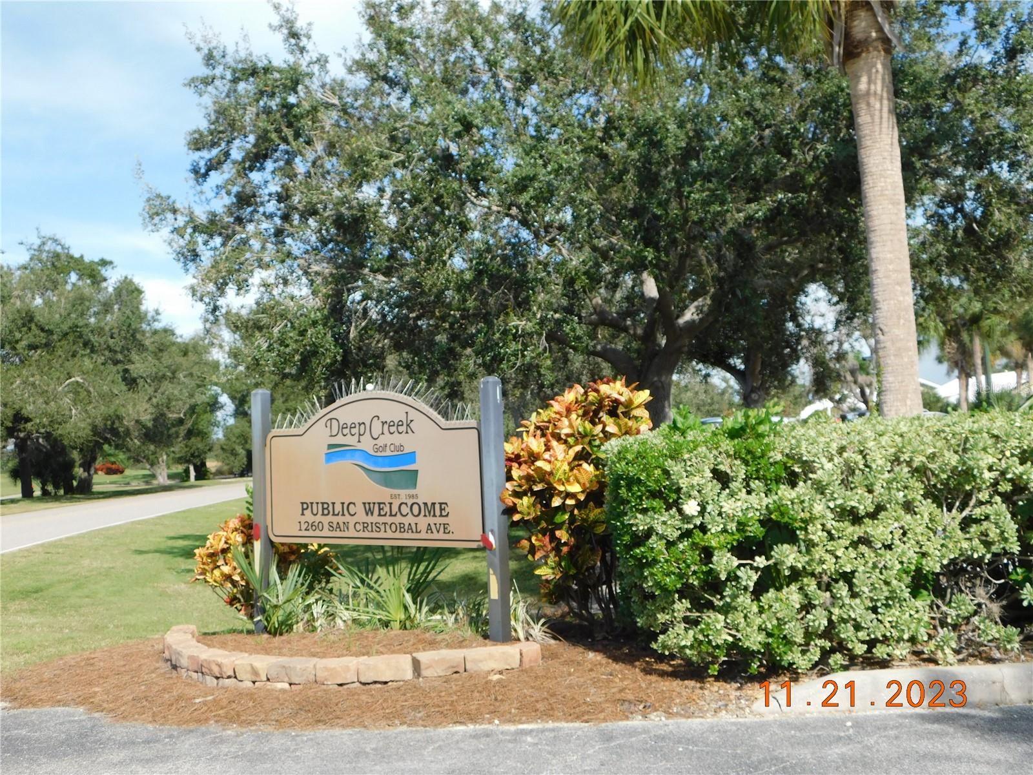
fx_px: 1343
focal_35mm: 45
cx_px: 516
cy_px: 388
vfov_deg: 32.2
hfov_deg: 42.1
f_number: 3.7
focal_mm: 8
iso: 125
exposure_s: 1/800
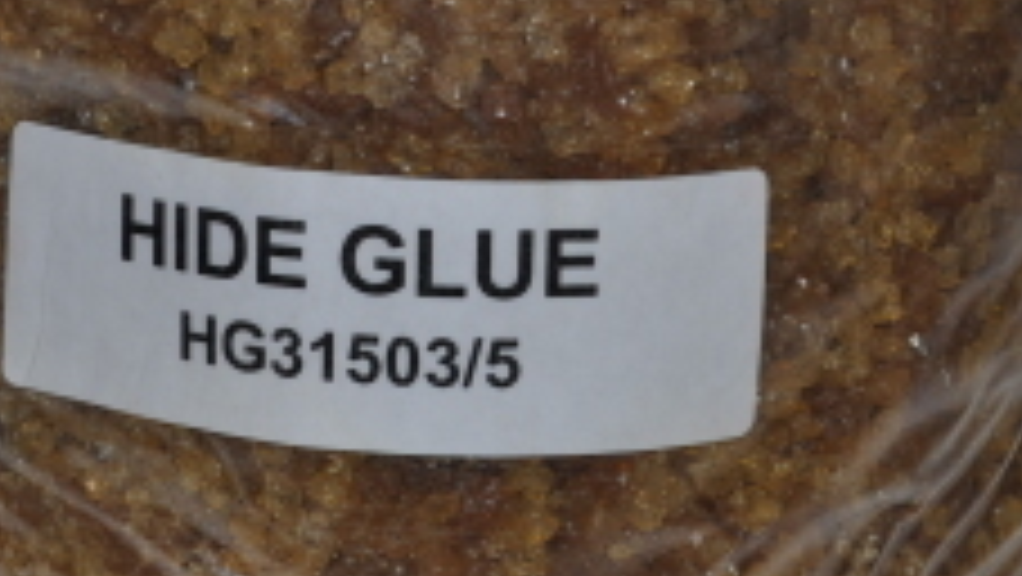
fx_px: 2928
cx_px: 441
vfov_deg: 11.2
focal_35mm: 108
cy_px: 310
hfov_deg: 19.8
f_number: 9
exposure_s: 1/160
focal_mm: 26
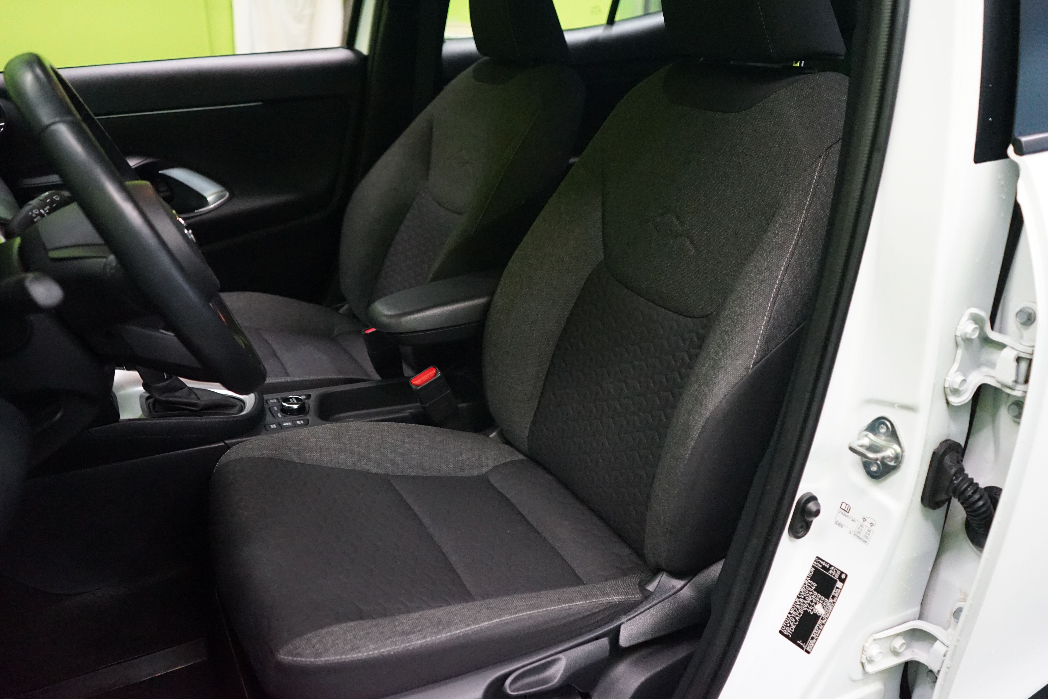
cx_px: 524
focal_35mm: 28
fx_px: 815
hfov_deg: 65.5
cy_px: 350
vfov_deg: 46.4
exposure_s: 1/100
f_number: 3.5
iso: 6400
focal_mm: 28
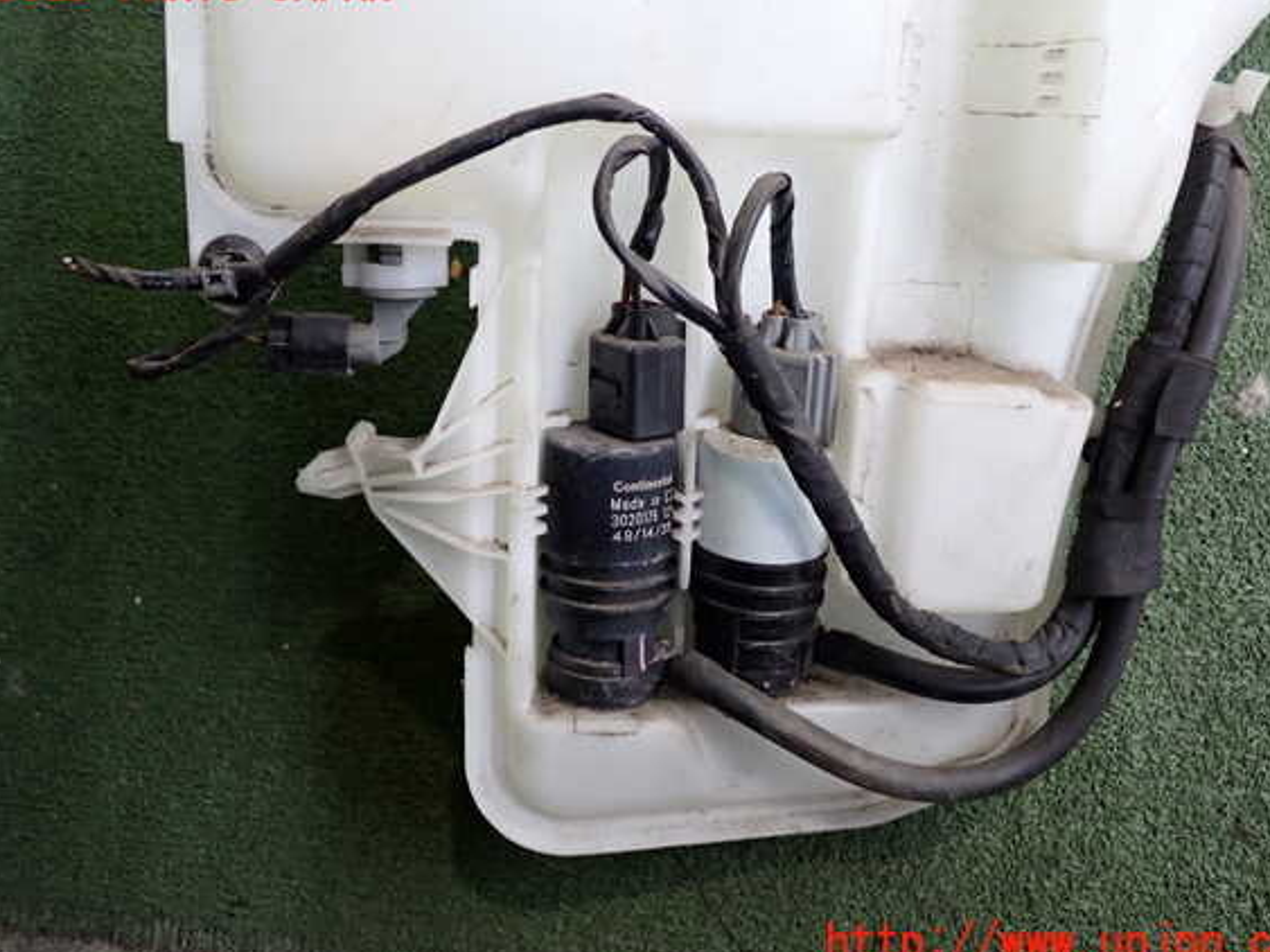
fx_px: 1174
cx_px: 659
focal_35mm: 32
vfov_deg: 44.1
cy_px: 465
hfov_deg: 56.8
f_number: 2.3
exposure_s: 1/125
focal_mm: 5.4
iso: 320
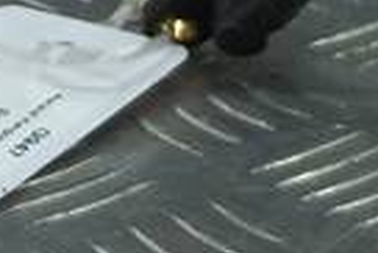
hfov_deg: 9.5
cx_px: 870
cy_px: 620
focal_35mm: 196
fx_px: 2060
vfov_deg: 6.6
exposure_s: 1/50
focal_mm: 4.6
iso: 50
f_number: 1.8
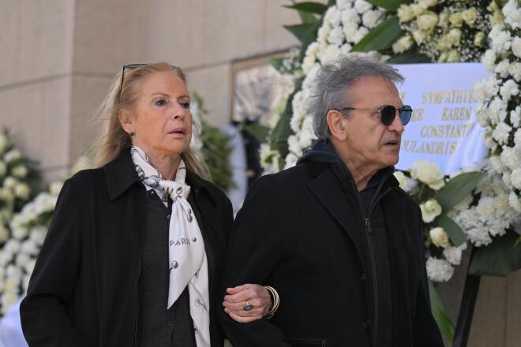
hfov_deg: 7.1
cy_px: 174
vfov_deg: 4.7
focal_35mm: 290
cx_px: 260
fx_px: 4197
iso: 500
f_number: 6.3
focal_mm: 290
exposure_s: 1/800
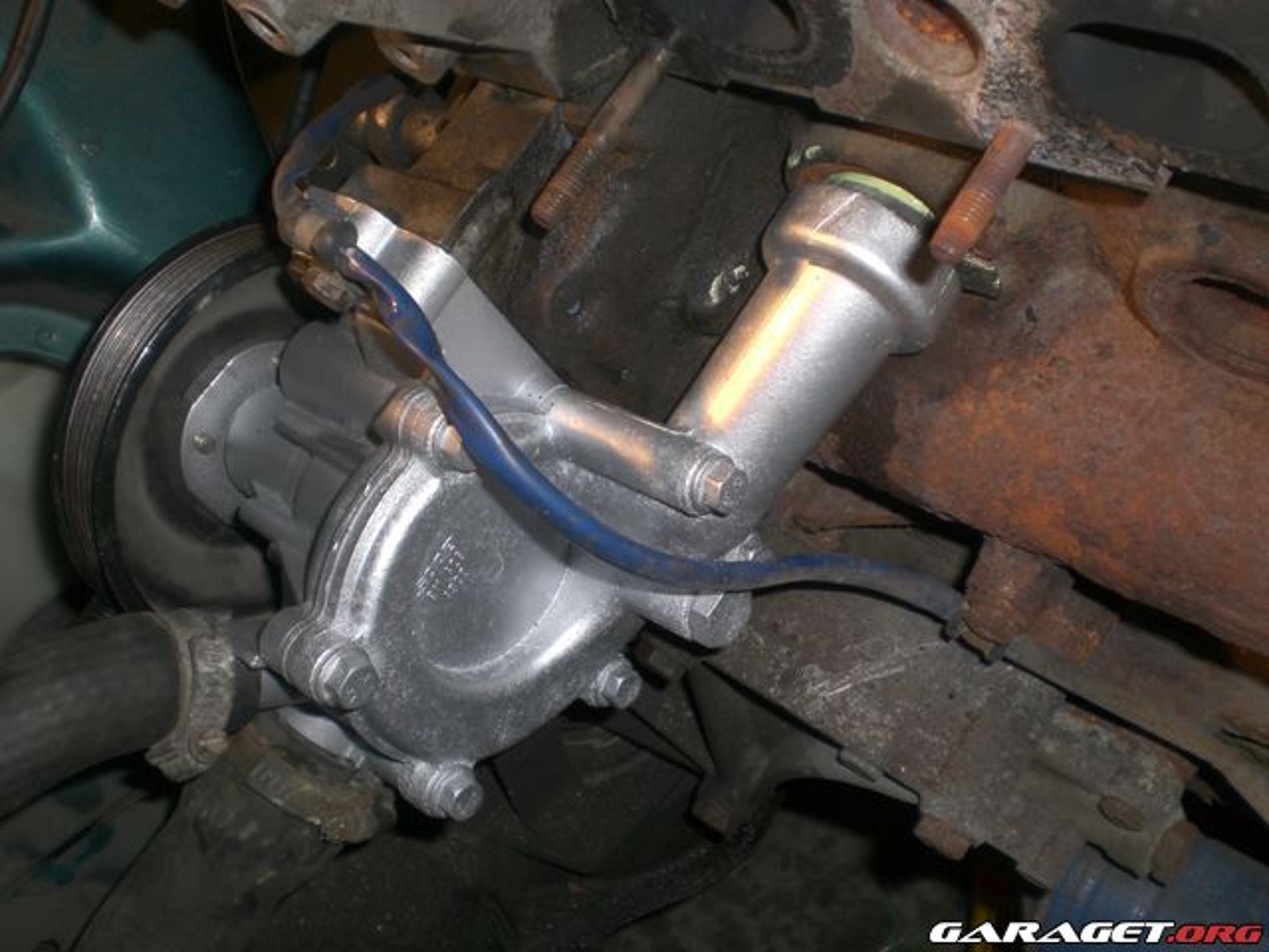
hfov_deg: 49.0
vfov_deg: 37.7
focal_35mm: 38
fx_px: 1393
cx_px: 634
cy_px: 476
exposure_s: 1/60
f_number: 3.1
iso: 50
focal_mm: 6.3
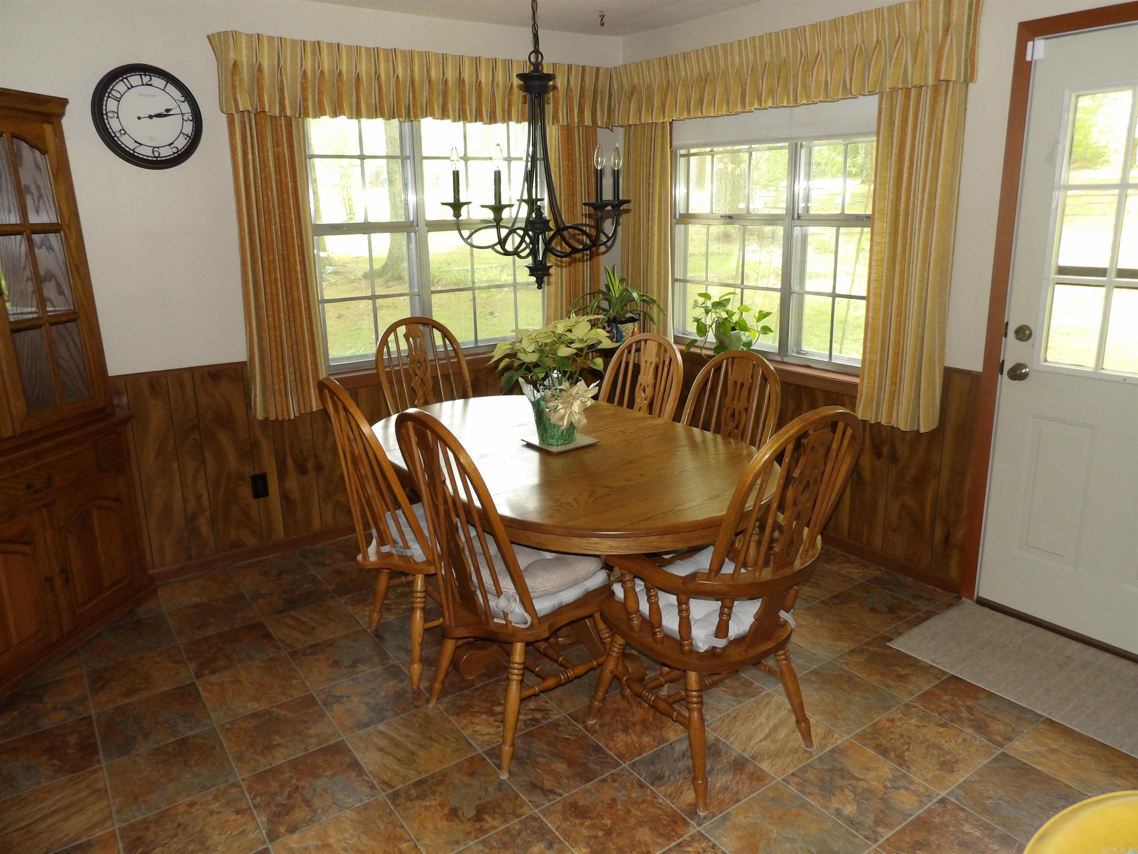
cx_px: 569
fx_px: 789
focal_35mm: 24
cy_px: 427
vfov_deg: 56.8
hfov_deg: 71.6
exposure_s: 1/33
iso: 200
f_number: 3.2
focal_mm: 4.3
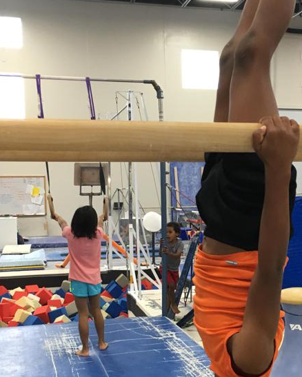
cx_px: 219
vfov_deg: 35.2
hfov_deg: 28.3
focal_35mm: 53
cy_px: 229
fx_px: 592
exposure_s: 1/30
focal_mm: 4.15
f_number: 2.2
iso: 80
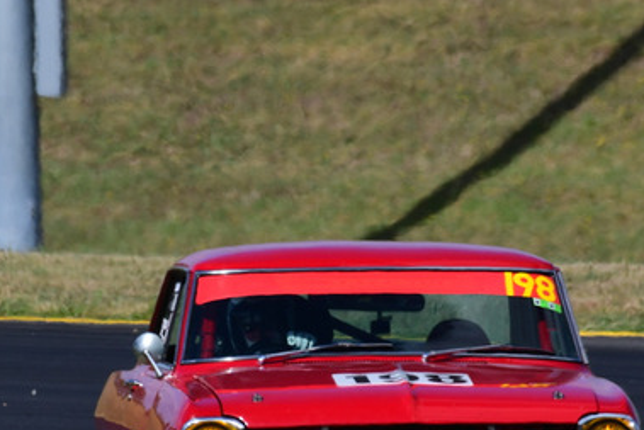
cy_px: 289
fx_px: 28363
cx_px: 251
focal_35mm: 1585
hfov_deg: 1.3
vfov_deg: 0.9
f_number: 11
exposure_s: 1/640
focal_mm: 500
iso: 250
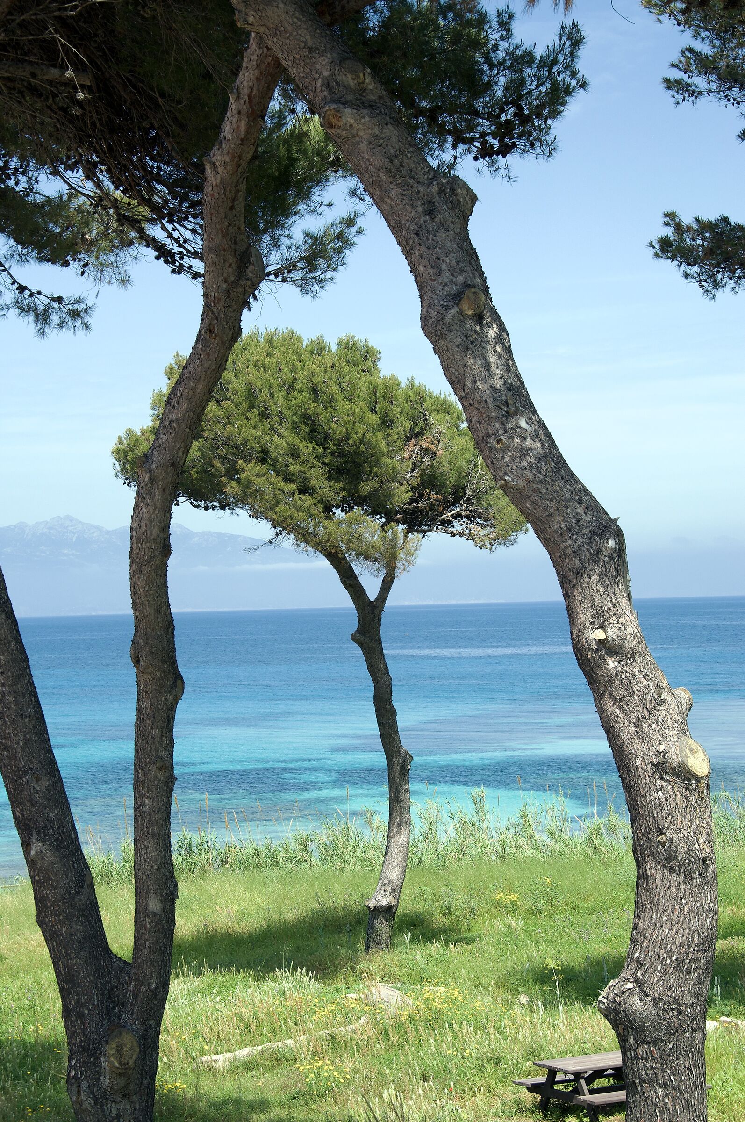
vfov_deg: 29.9
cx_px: 372
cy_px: 561
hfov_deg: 20.1
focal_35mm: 68
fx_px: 2101
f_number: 10
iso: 200
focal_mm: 45
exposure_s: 1/400
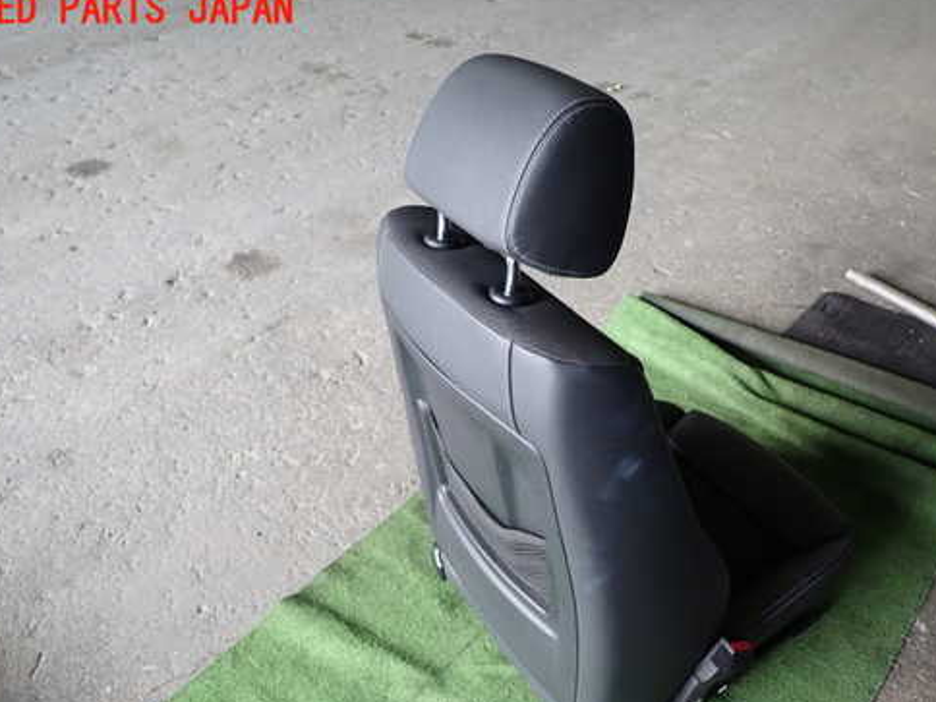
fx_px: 838
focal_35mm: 31
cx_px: 522
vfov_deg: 45.2
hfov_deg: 58.2
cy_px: 422
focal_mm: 4.5
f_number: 2
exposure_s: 1/60
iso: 100
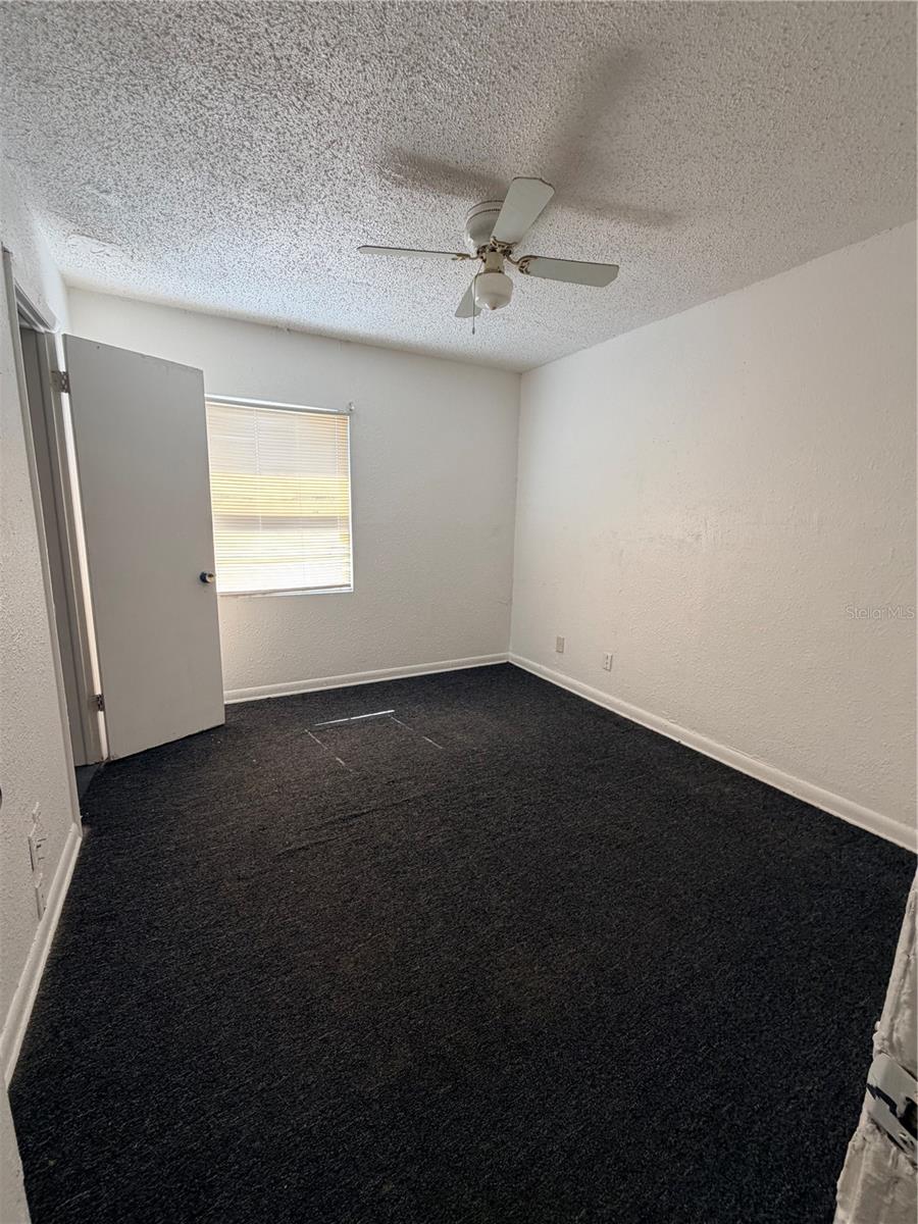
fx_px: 495
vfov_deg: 102.1
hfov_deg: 85.7
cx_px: 459
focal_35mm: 14
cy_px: 612
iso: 100
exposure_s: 1/120
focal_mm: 2.22
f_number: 2.2
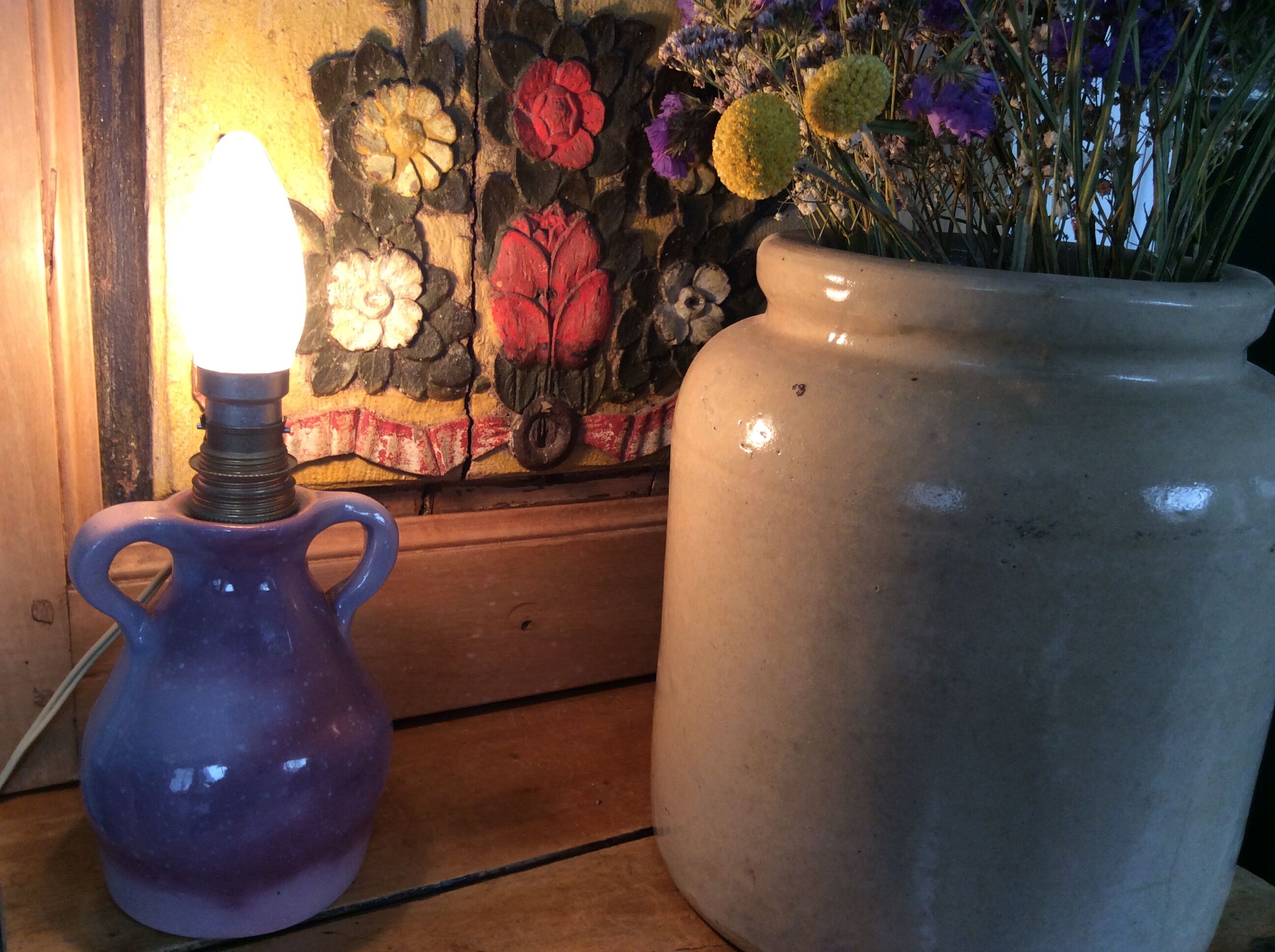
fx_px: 1177
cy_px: 476
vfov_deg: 44.1
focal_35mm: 32
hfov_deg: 56.9
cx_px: 638
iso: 40
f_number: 2.4
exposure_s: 1/50
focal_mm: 3.3
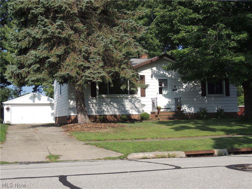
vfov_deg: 29.1
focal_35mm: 50
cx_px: 126
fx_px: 364
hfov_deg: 38.2
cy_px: 94
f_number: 3.6
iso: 100
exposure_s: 1/800
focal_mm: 8.9
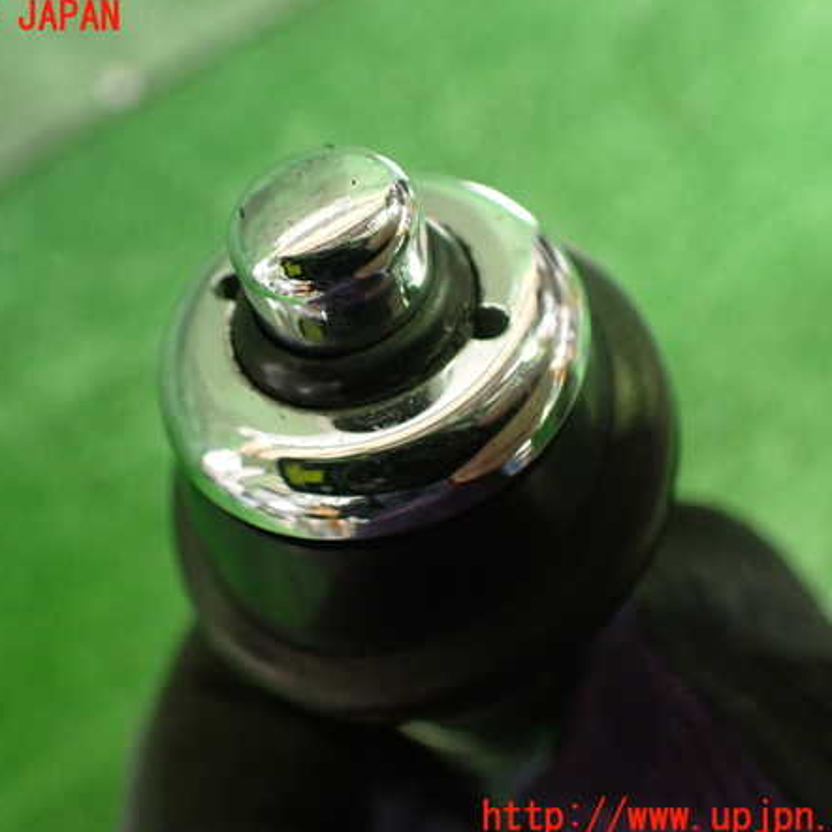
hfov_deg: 45.9
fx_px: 979
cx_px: 343
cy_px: 418
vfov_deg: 46.0
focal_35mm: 36
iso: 800
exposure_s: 1/40
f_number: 2.3
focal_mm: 5.4
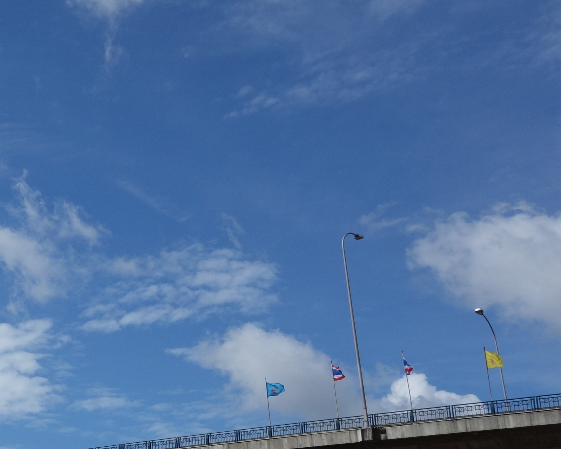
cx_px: -137
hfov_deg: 24.8
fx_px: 1129
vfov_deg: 22.4
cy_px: 308
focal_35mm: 68
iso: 125
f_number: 6.3
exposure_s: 1/800
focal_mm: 10.4
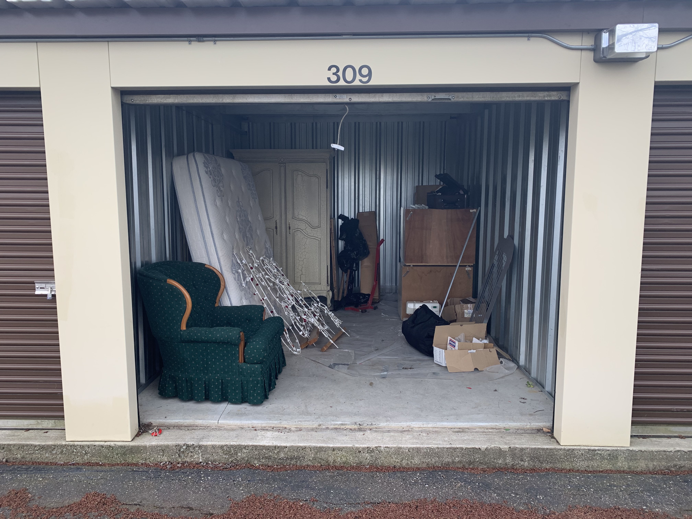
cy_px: 260
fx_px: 520
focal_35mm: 26
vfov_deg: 53.1
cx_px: 346
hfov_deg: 67.3
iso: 25
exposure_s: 1/481
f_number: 1.8
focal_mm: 4.25
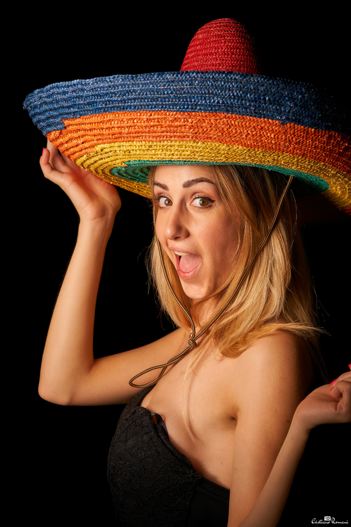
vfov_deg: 23.9
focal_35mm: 85
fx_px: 1243
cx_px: 176
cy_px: 264
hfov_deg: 16.1
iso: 100
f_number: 8
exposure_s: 1/125
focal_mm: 85
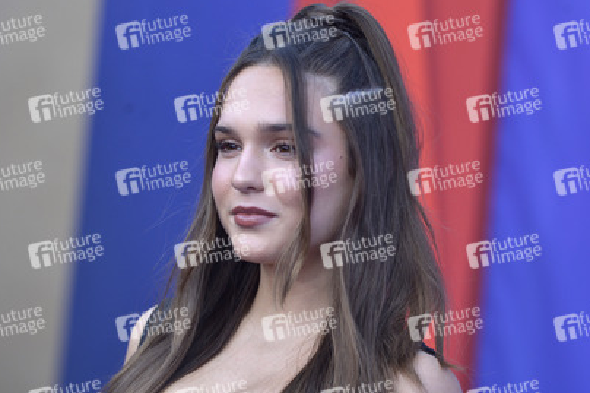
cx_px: 318
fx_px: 5471
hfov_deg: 6.2
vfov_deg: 4.1
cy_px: 215
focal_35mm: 334
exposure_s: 1/250
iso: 250
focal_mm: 300
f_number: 6.3
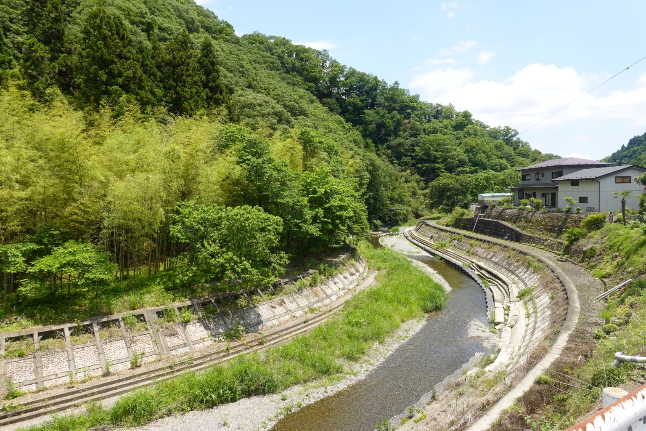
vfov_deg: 53.1
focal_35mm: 24
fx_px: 431
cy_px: 216
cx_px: 323
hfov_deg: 73.7
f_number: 5.6
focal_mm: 9
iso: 100
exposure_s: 1/250
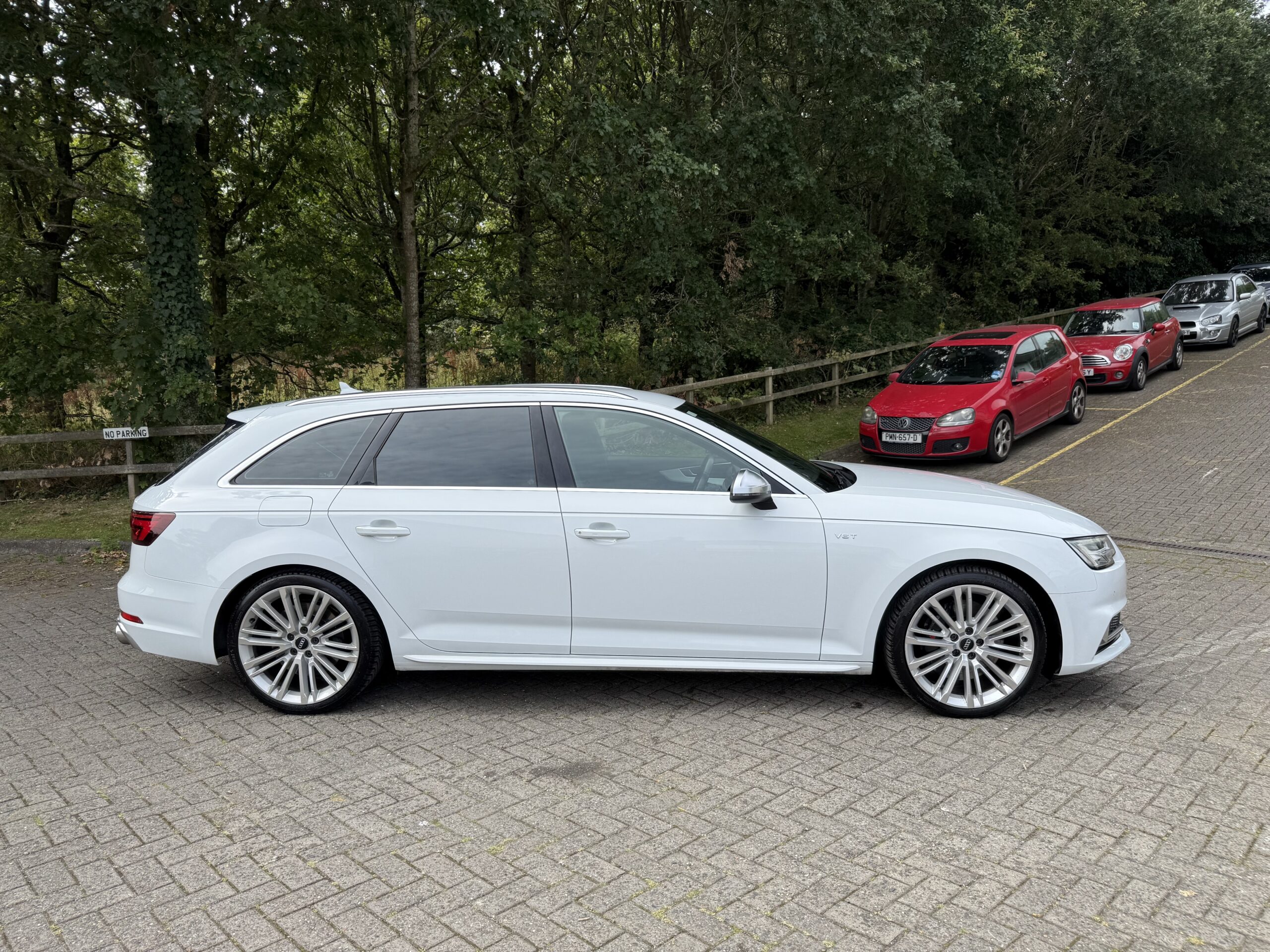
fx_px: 881
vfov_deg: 56.8
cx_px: 635
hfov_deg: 71.6
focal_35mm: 24
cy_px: 476
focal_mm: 6.76
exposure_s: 1/2445
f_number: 1.78
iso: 80
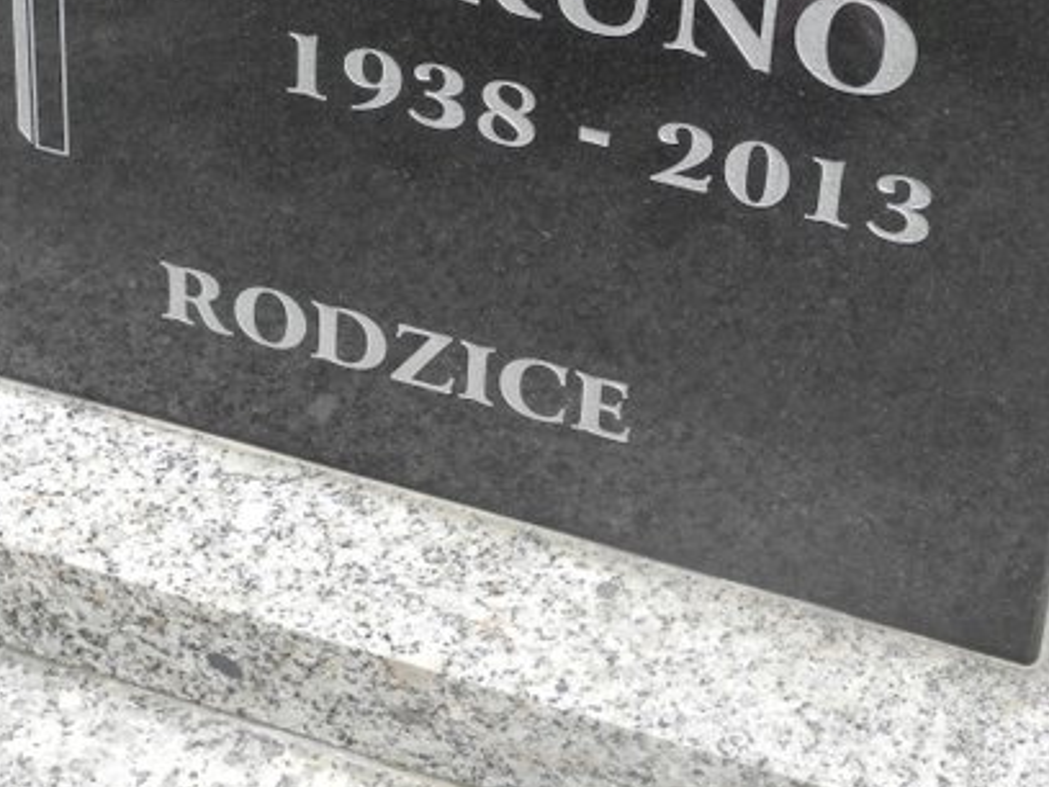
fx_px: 2970
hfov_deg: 20.0
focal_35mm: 98
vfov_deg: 14.9
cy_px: 31
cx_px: 435
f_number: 3.5
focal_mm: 10.7
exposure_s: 1/500
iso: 100
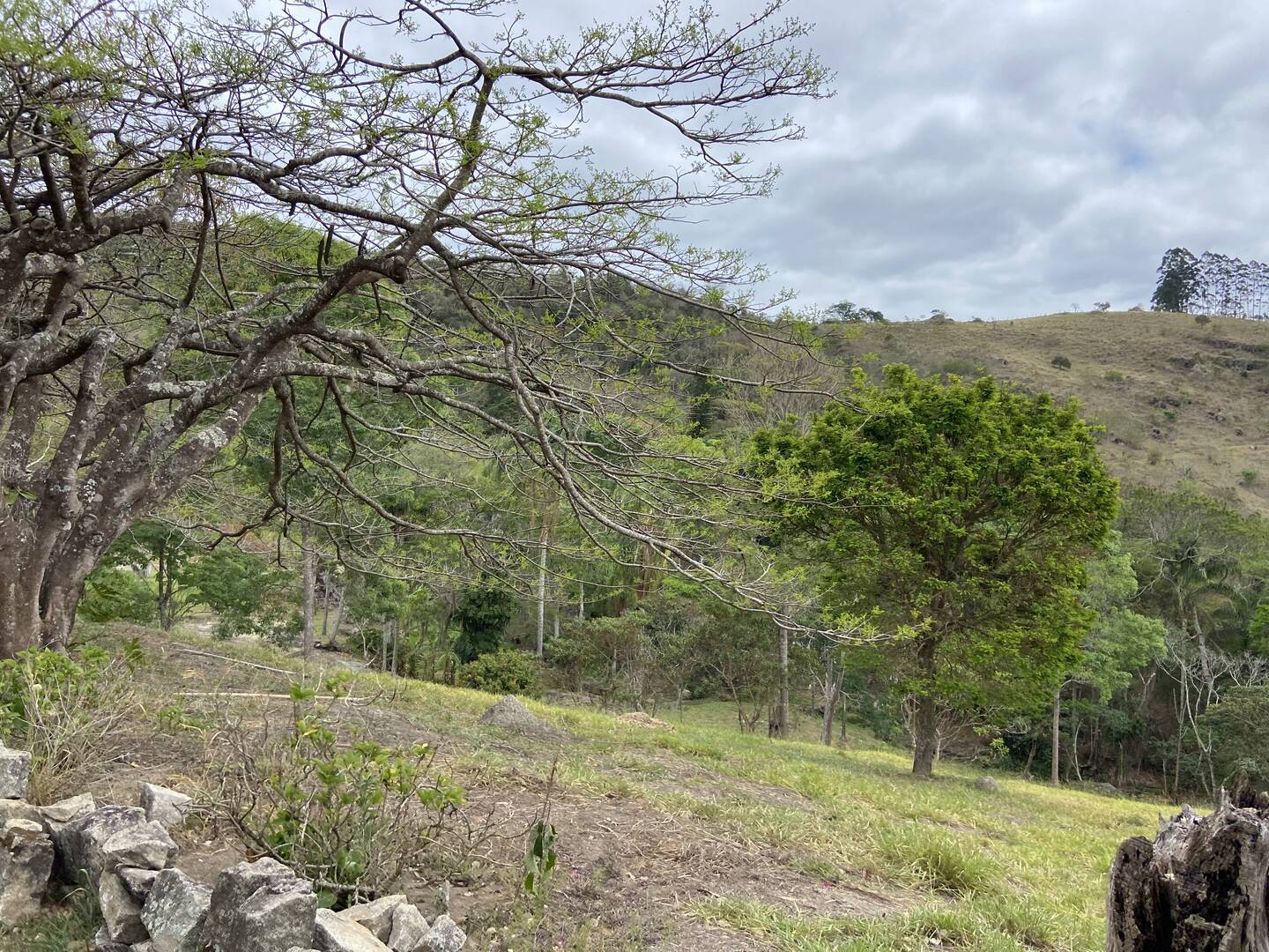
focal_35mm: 26
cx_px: 634
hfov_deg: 67.3
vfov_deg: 53.1
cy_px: 476
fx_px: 953
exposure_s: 1/2513
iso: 32
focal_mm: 4.25
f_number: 1.8
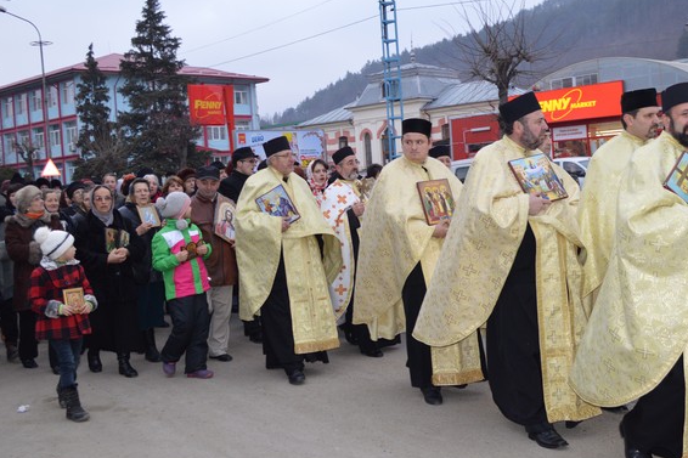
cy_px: 194
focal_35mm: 43
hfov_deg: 45.4
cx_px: 366
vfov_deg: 31.1
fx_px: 821
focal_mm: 18
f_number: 4
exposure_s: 1/125
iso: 400
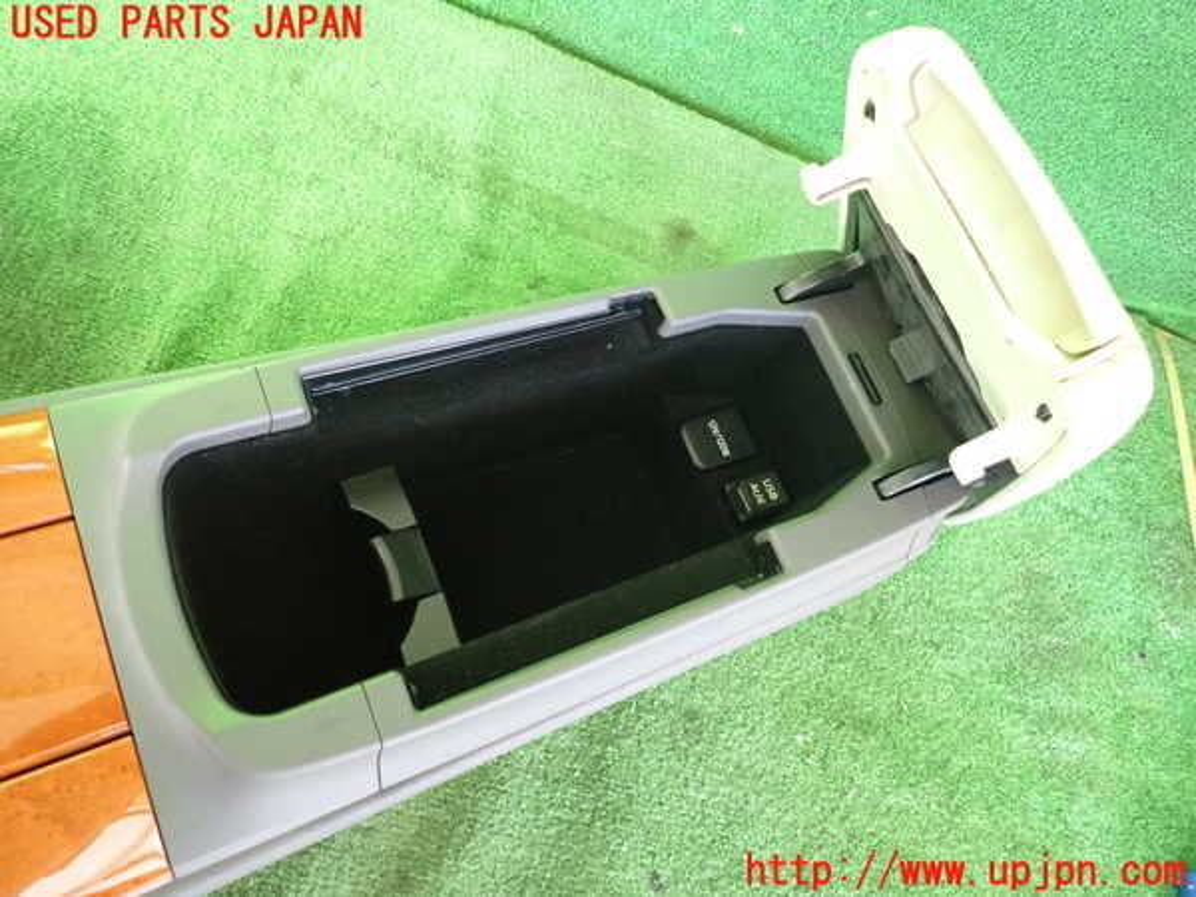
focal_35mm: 25
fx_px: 864
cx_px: 598
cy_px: 448
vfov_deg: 54.9
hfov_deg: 69.4
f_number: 2
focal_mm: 4.5
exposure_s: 1/125
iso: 1250
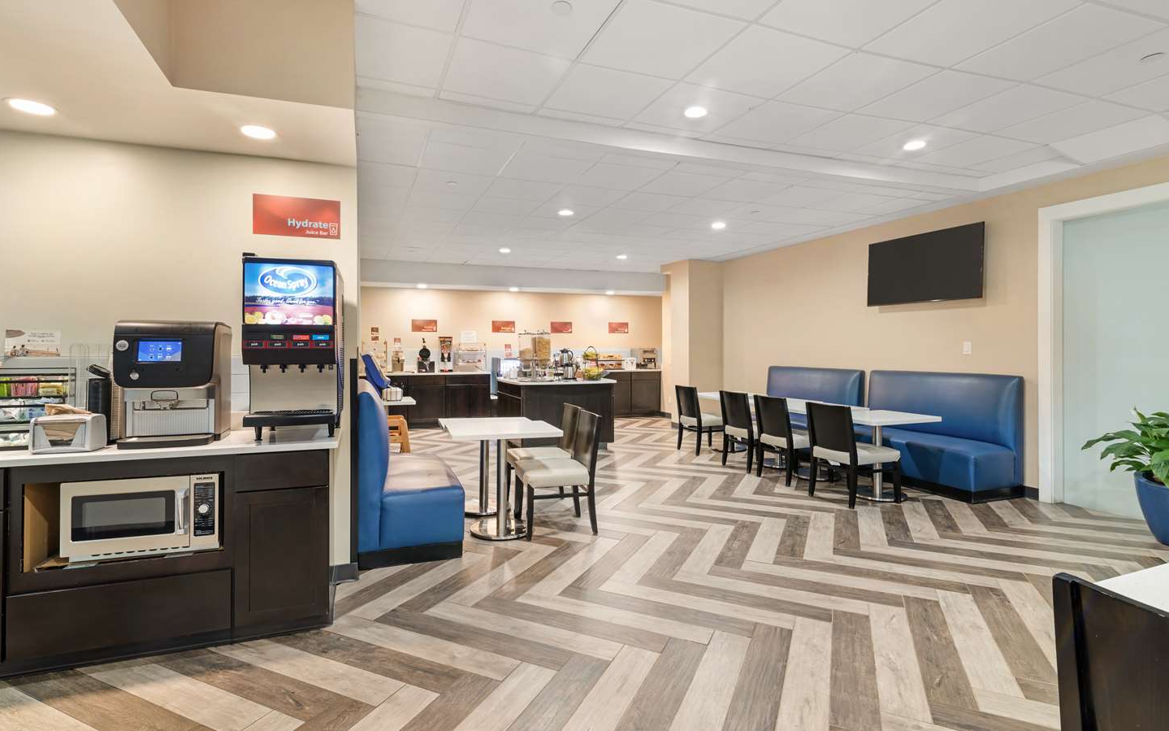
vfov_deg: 68.0
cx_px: 594
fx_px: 542
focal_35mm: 17
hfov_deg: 94.4
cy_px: 368
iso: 100
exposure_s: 1/1.67
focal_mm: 16
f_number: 9
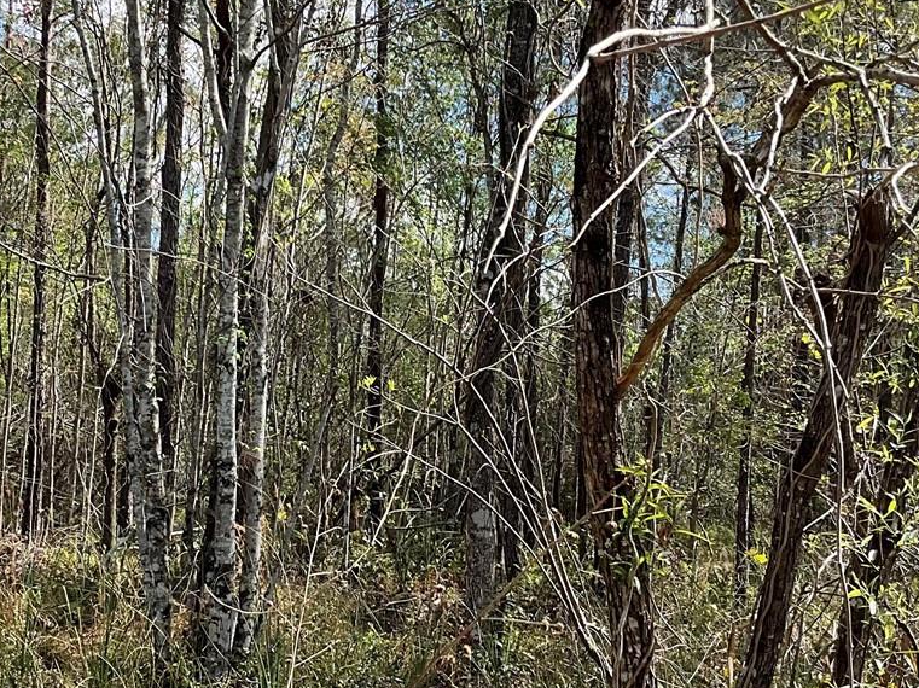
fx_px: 1619
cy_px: 442
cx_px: 357
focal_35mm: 61
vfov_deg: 23.9
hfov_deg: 31.6
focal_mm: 3
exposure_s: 1/770
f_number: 1.8
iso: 16
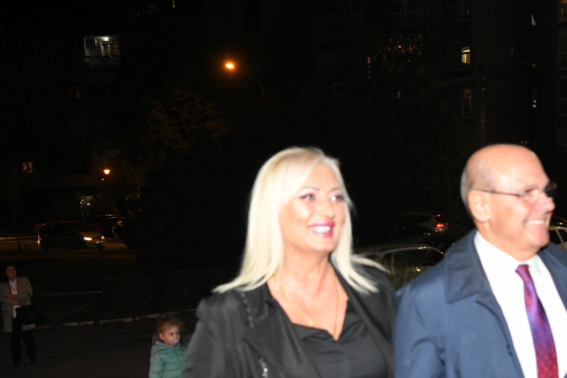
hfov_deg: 39.3
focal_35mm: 49
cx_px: 421
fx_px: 772
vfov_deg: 27.1
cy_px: 286
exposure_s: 1/250
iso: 3200
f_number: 4
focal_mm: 32
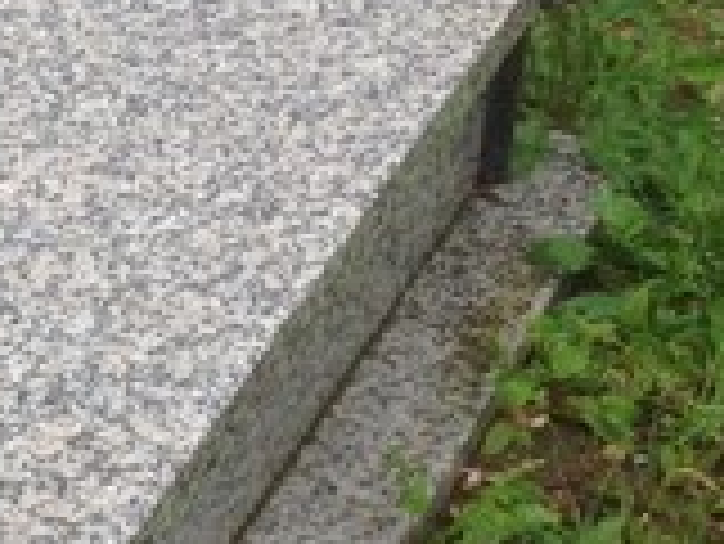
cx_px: -661
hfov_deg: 13.2
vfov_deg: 11.3
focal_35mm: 131
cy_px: 225
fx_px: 2742
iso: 50
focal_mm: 4.12
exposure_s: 1/317
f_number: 2.4
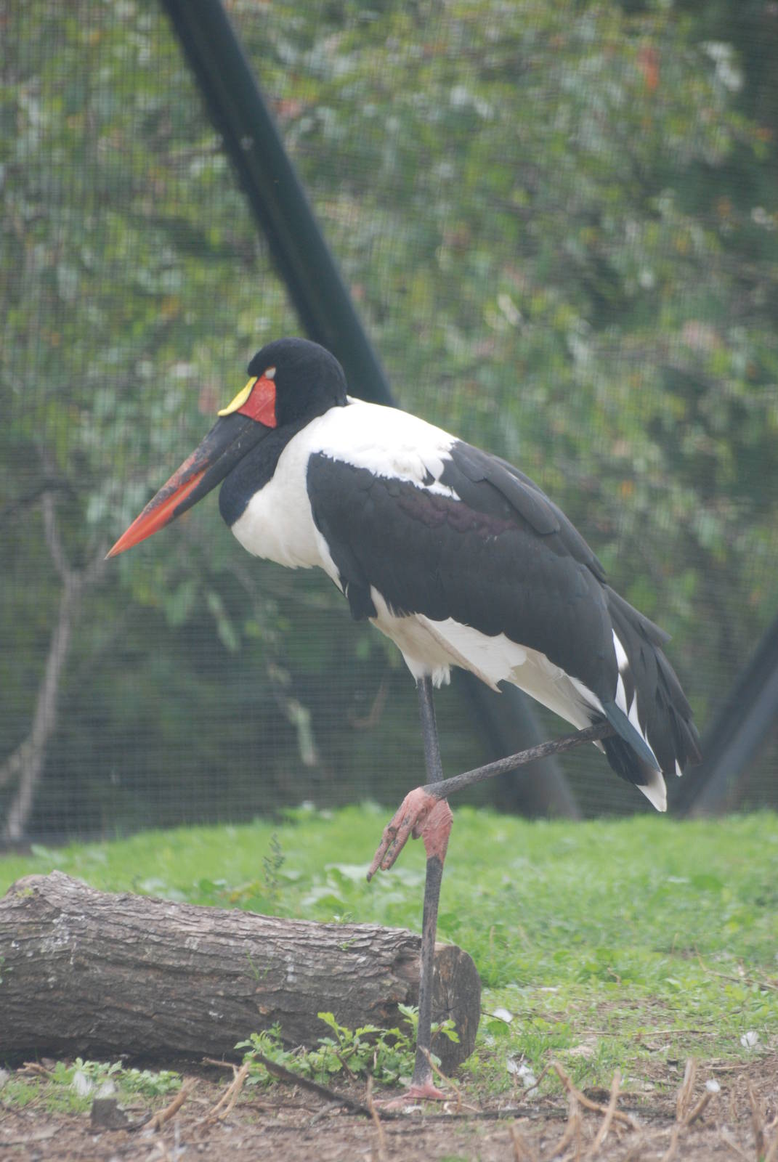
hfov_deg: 3.8
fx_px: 11636
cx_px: 389
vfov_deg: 5.7
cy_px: 581
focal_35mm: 360
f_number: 5.3
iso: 400
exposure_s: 1/250
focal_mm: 240
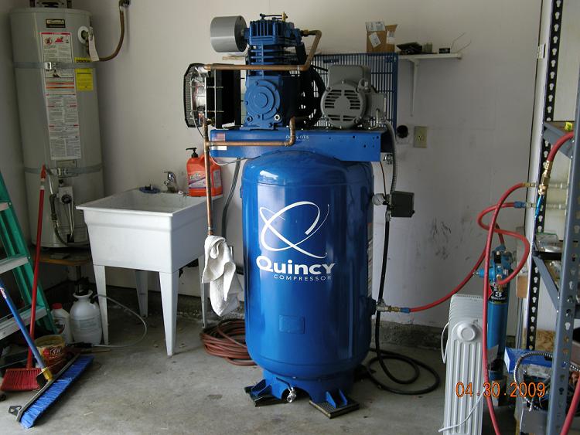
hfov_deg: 50.1
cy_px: 218
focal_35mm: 37
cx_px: 290
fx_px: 620
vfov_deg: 38.7
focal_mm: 7.9
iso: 91
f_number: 2.8
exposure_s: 1/55.5
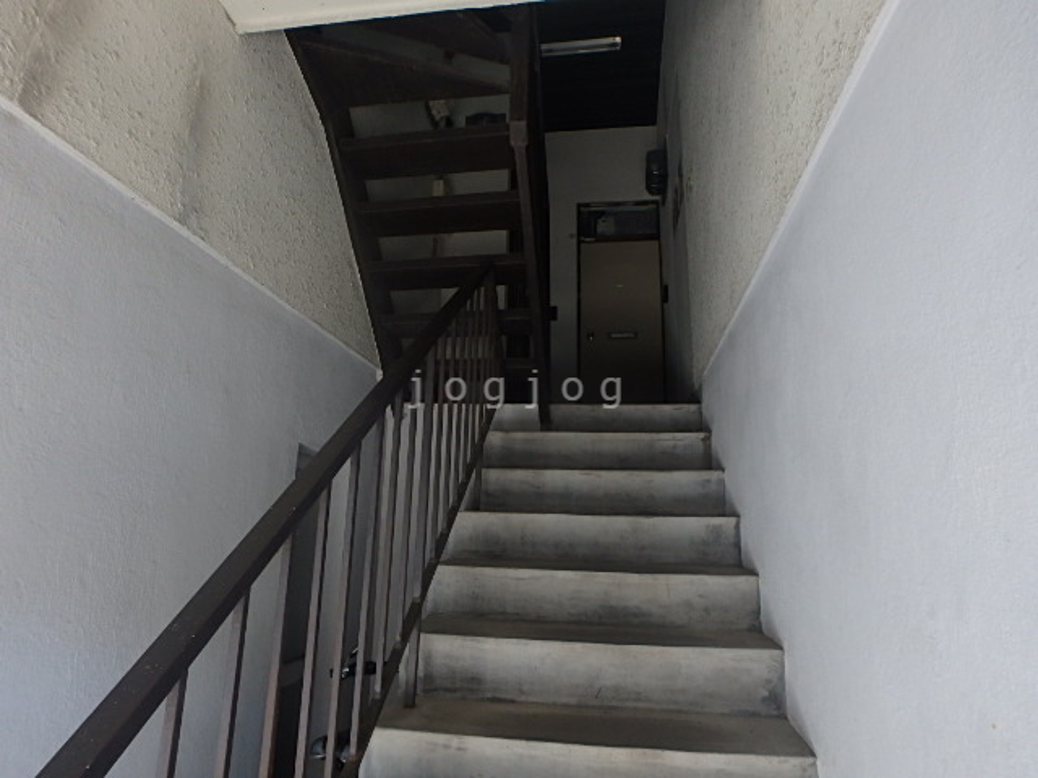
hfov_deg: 79.0
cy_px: 389
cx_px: 519
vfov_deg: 63.4
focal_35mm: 21
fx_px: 630
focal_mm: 3.7
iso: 200
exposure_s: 1/60
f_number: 3.5
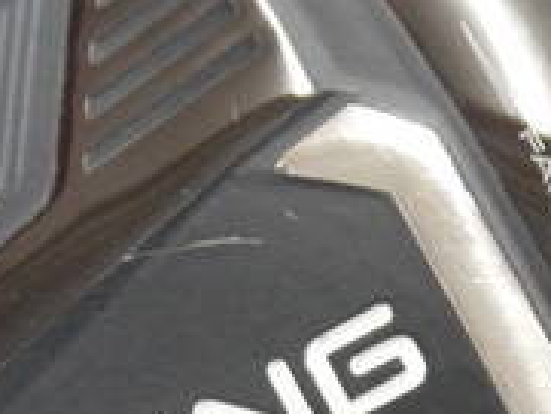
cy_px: 435
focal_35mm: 297
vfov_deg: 5.0
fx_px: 4731
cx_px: 371
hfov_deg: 6.7
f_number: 5.6
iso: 800
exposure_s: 1/50
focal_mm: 42
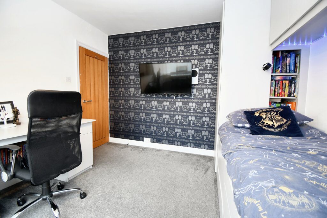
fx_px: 136
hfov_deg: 100.4
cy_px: 109
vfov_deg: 77.3
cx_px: 164
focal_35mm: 15
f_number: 4.5
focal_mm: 10
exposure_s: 1/10
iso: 560
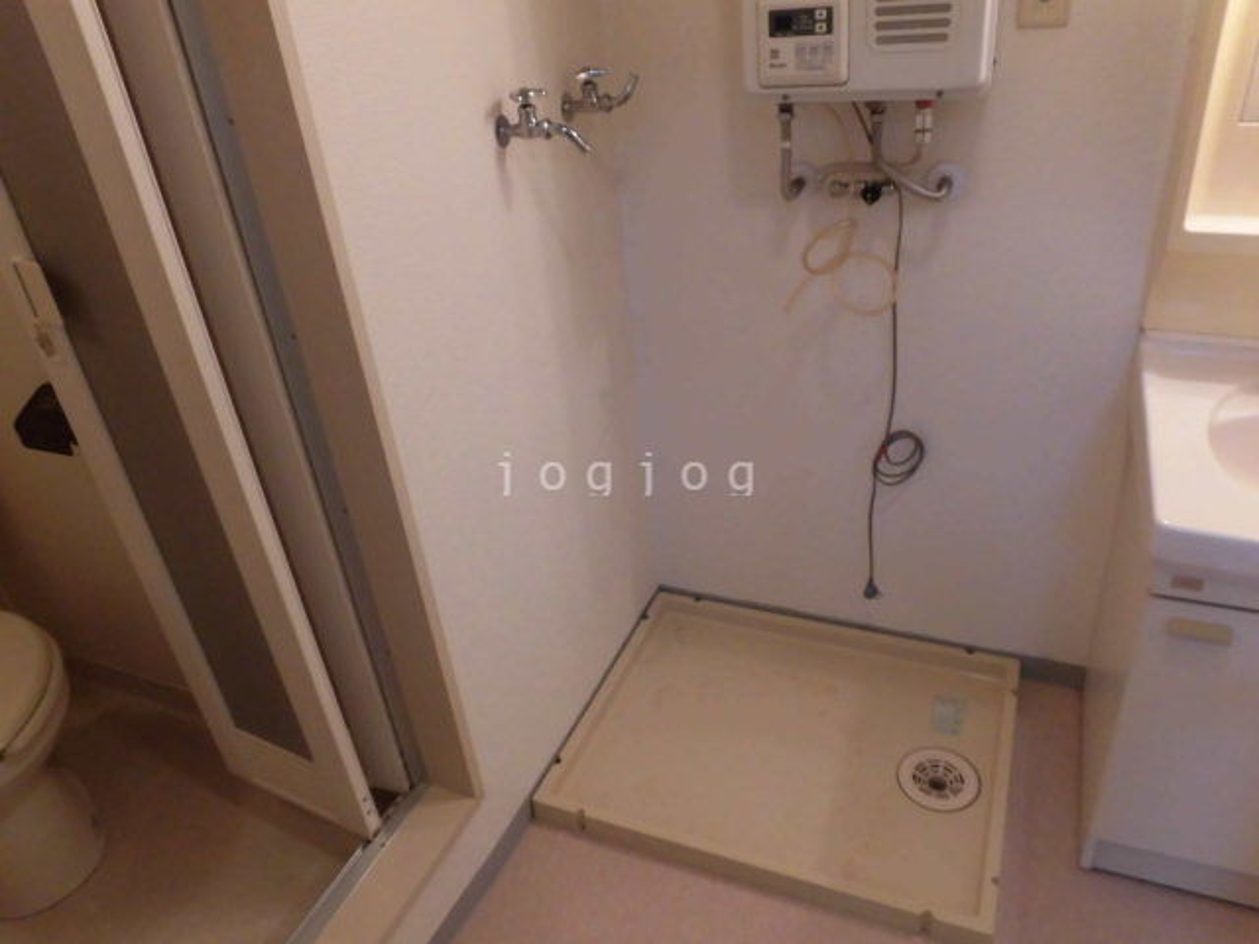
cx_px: 630
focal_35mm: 24
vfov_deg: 56.8
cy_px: 472
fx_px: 873
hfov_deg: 71.6
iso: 250
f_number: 3.1
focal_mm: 4.3
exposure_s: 1/40
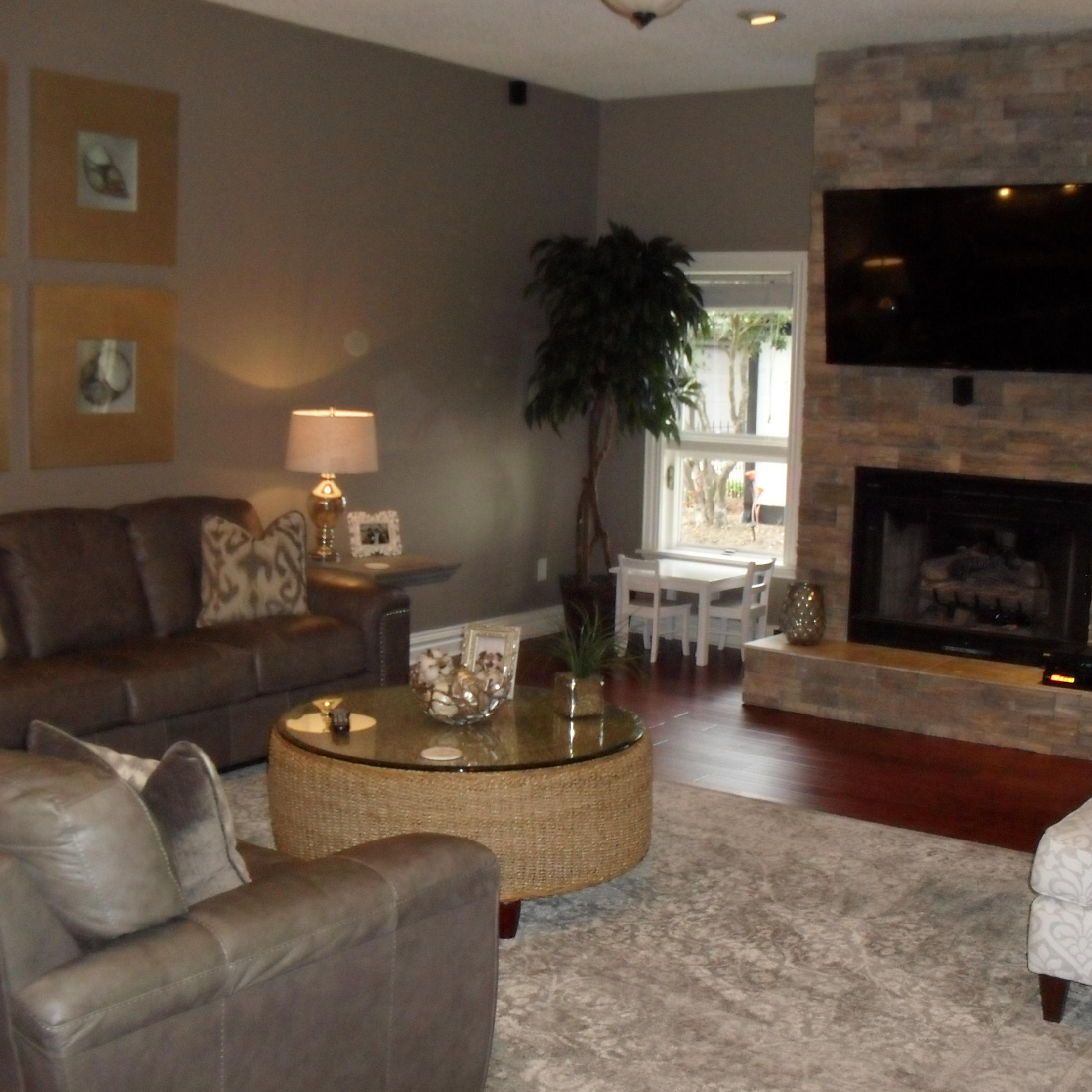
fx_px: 1499
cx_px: 606
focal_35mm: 42
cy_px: 547
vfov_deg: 40.0
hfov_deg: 40.0
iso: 320
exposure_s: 1/45
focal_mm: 6.3
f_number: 3.2
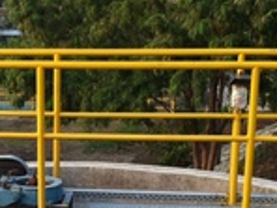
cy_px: 246
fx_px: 944
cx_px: 34
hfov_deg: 16.5
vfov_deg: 12.3
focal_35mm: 118
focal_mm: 3.85
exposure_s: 1/129
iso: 80
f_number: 2.8
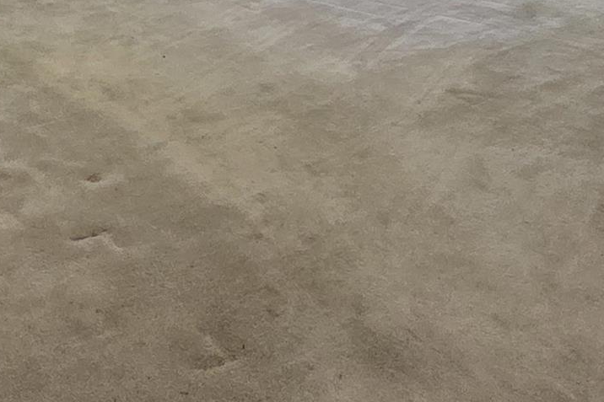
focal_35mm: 58
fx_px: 973
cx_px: 138
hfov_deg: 33.7
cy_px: -286
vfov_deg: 18.9
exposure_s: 1/60
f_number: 2.2
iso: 800
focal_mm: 2.2
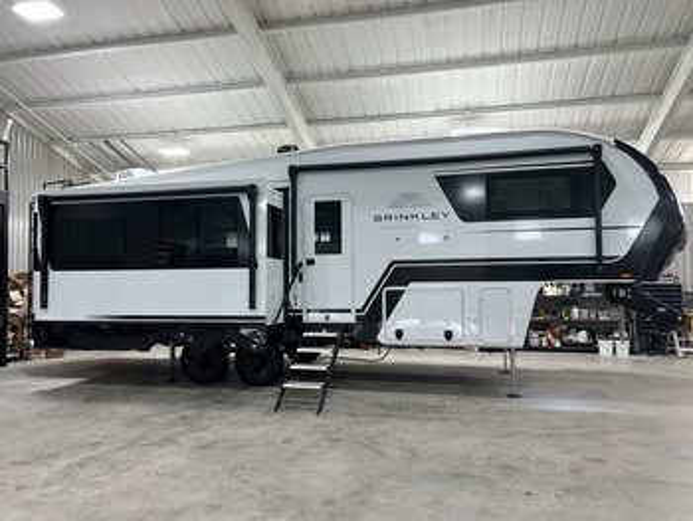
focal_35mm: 26
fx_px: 521
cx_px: 346
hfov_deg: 67.3
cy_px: 260
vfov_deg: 53.1
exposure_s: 1/121
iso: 80
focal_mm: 5.7
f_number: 1.5
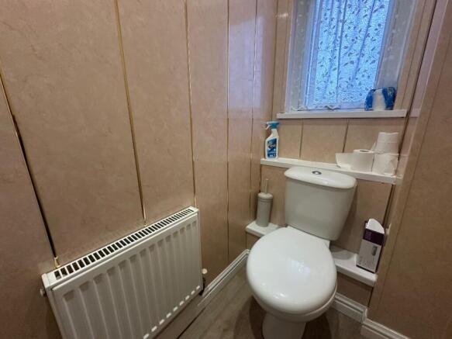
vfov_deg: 85.7
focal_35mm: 14
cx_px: 226
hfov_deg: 102.1
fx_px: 183
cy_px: 170
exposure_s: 1/50
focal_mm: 2.22
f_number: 2.2
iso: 400
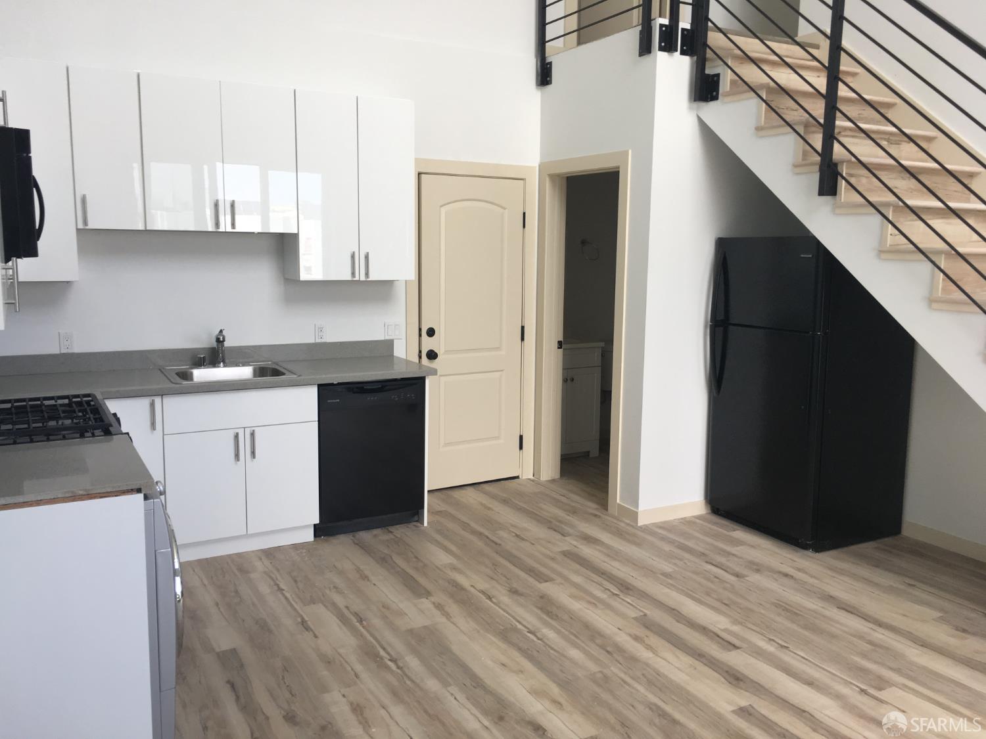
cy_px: 370
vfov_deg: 48.2
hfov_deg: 61.7
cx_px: 493
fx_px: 826
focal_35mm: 29
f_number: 2.2
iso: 32
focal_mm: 4.15
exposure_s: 1/120
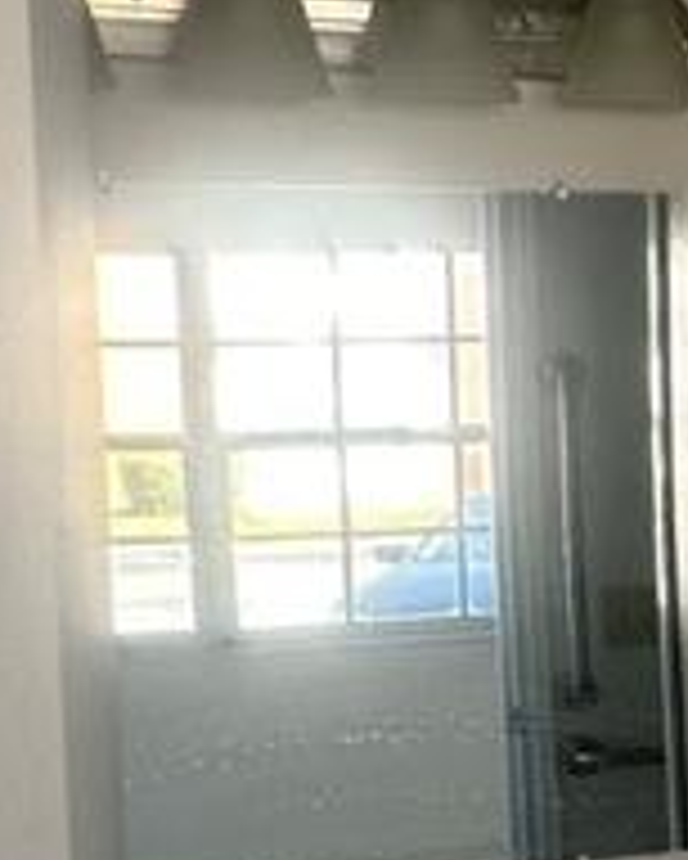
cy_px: 455
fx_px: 2187
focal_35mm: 86
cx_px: 1219
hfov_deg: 15.5
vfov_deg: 22.2
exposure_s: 1/99
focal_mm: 2.22
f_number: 2.2
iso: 50
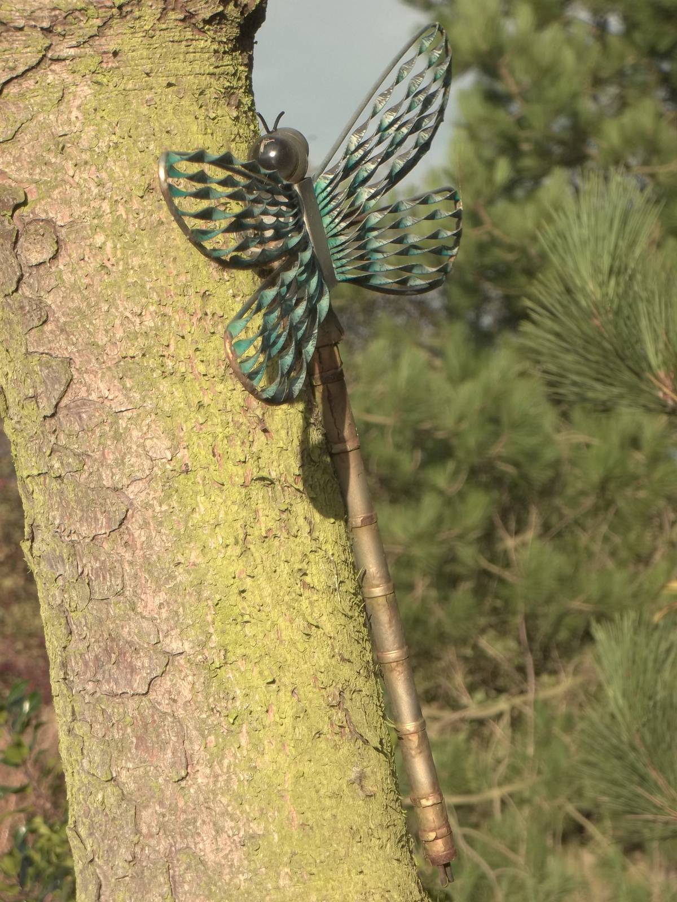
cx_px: 338
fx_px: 3051
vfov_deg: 16.8
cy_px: 451
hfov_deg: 12.7
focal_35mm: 117
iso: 80
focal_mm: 21
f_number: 5.1
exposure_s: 1/320
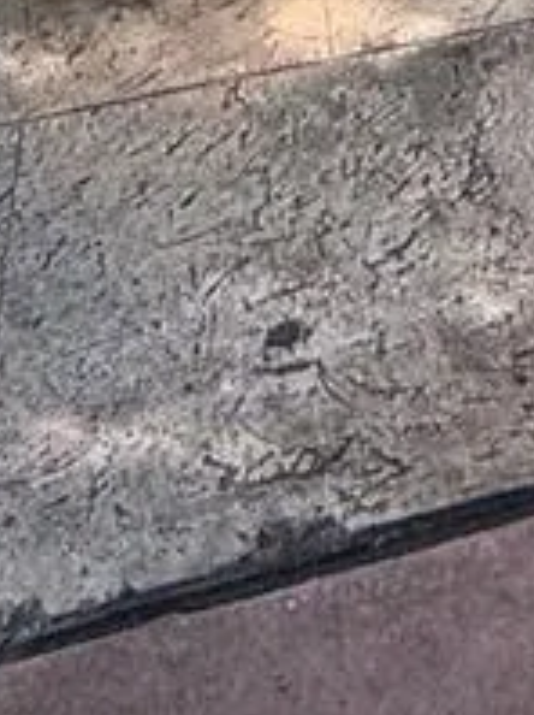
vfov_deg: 13.1
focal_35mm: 85
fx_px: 1752
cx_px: 675
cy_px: -1206
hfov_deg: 16.5
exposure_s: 1/133
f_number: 2.2
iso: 64
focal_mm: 2.22
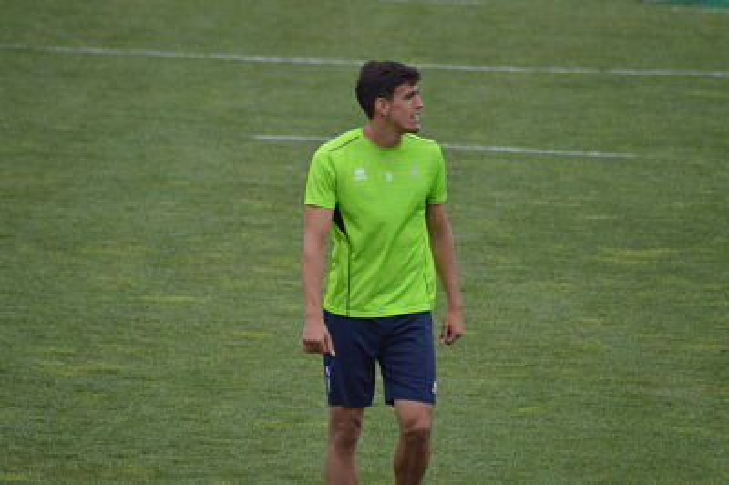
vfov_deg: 3.0
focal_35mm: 450
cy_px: 242
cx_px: 364
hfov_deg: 4.6
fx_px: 9105
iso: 400
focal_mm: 300
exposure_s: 1/1250
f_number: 5.6
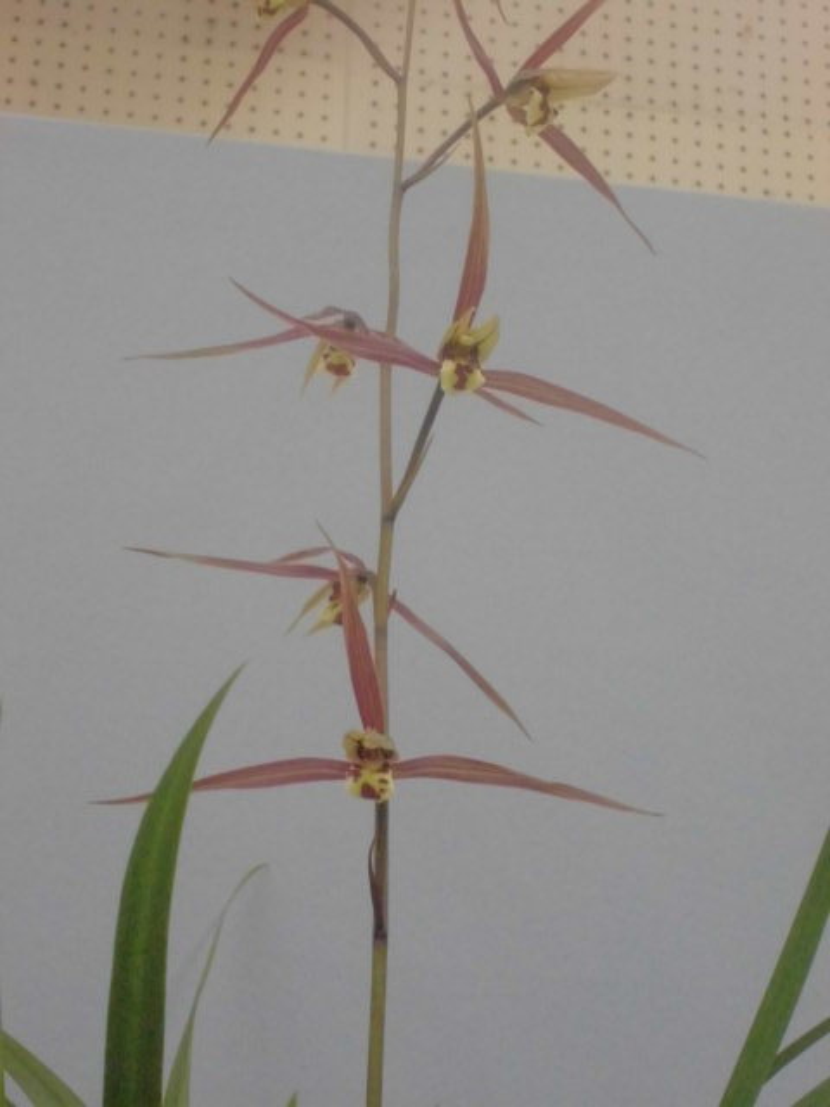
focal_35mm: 83
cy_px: 554
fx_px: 2653
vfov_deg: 23.6
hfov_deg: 17.8
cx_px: 415
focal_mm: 14.9
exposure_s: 1/30
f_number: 6.7
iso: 800
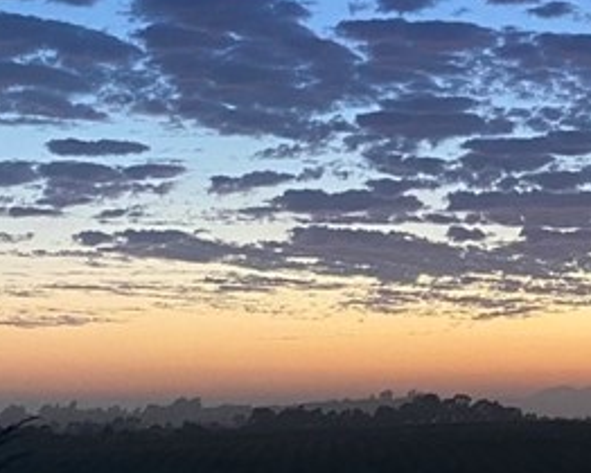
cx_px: 634
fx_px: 1733
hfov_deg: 18.7
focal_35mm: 99
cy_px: -169
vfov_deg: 14.8
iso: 200
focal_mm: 4.25
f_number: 1.8
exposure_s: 1/60
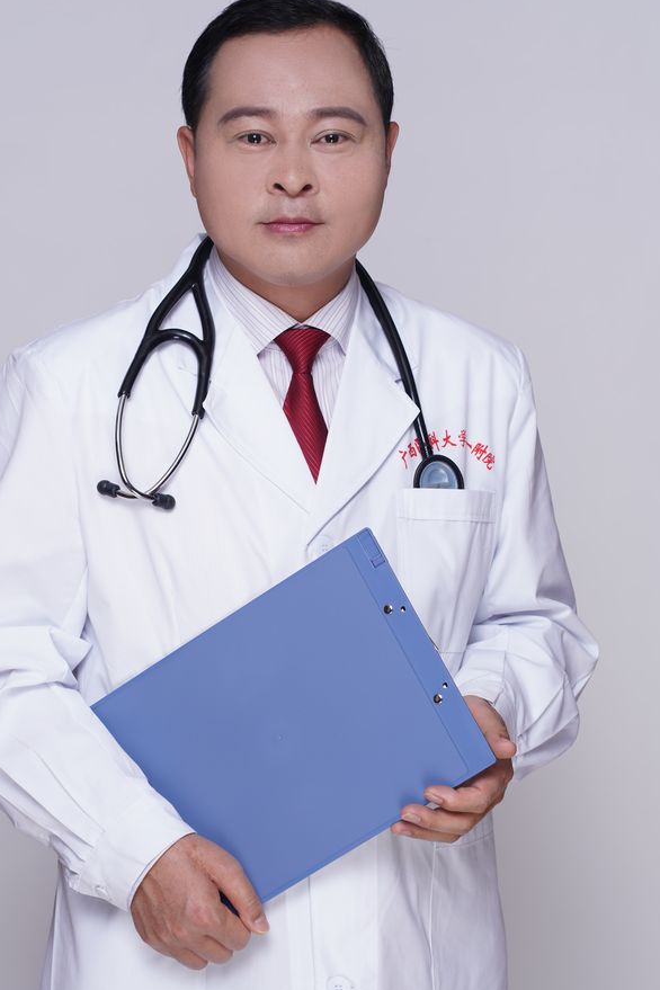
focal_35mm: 116
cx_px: 270
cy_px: 579
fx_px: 3190
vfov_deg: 17.6
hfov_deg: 11.8
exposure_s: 1/160
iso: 100
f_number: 5.6
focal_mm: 85
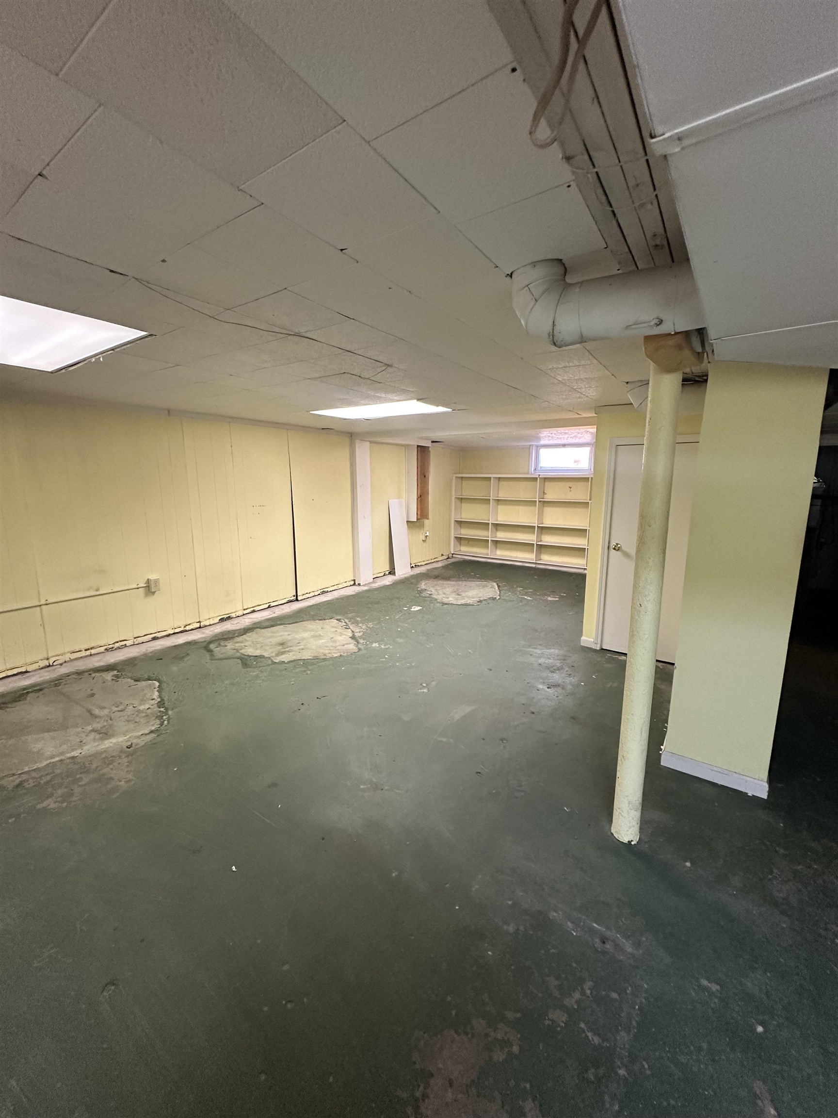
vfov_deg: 102.1
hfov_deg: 85.7
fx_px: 452
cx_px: 419
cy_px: 559
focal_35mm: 14
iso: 250
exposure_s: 1/60
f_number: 2.2
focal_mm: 2.22
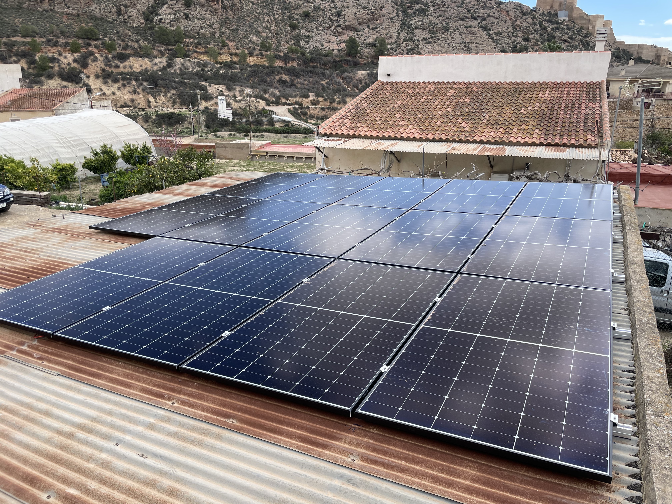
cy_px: 252
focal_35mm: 26
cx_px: 336
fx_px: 505
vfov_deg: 53.1
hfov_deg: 67.3
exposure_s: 1/1304
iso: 32
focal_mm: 4.2
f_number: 1.6
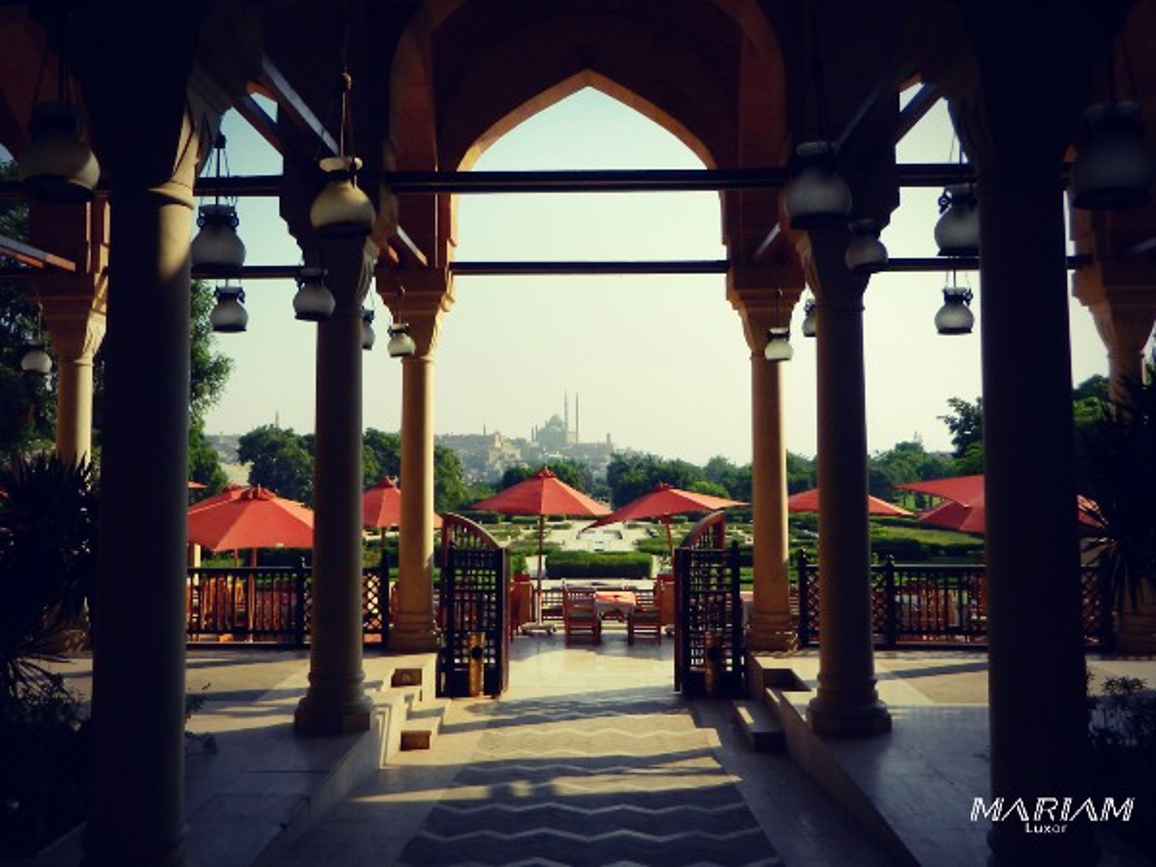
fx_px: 835
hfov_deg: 69.4
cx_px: 578
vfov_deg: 54.9
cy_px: 434
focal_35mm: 25
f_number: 8.7
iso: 80
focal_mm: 4.5
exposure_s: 1/200
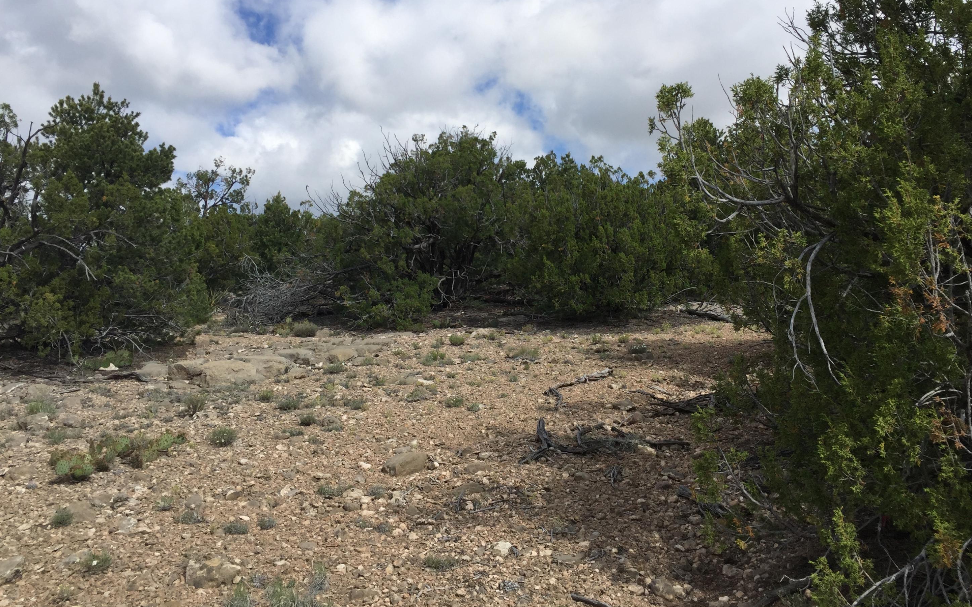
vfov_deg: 39.3
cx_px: 505
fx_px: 848
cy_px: 243
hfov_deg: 59.6
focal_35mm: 32
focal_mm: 4.15
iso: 32
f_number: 2.2
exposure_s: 1/2198
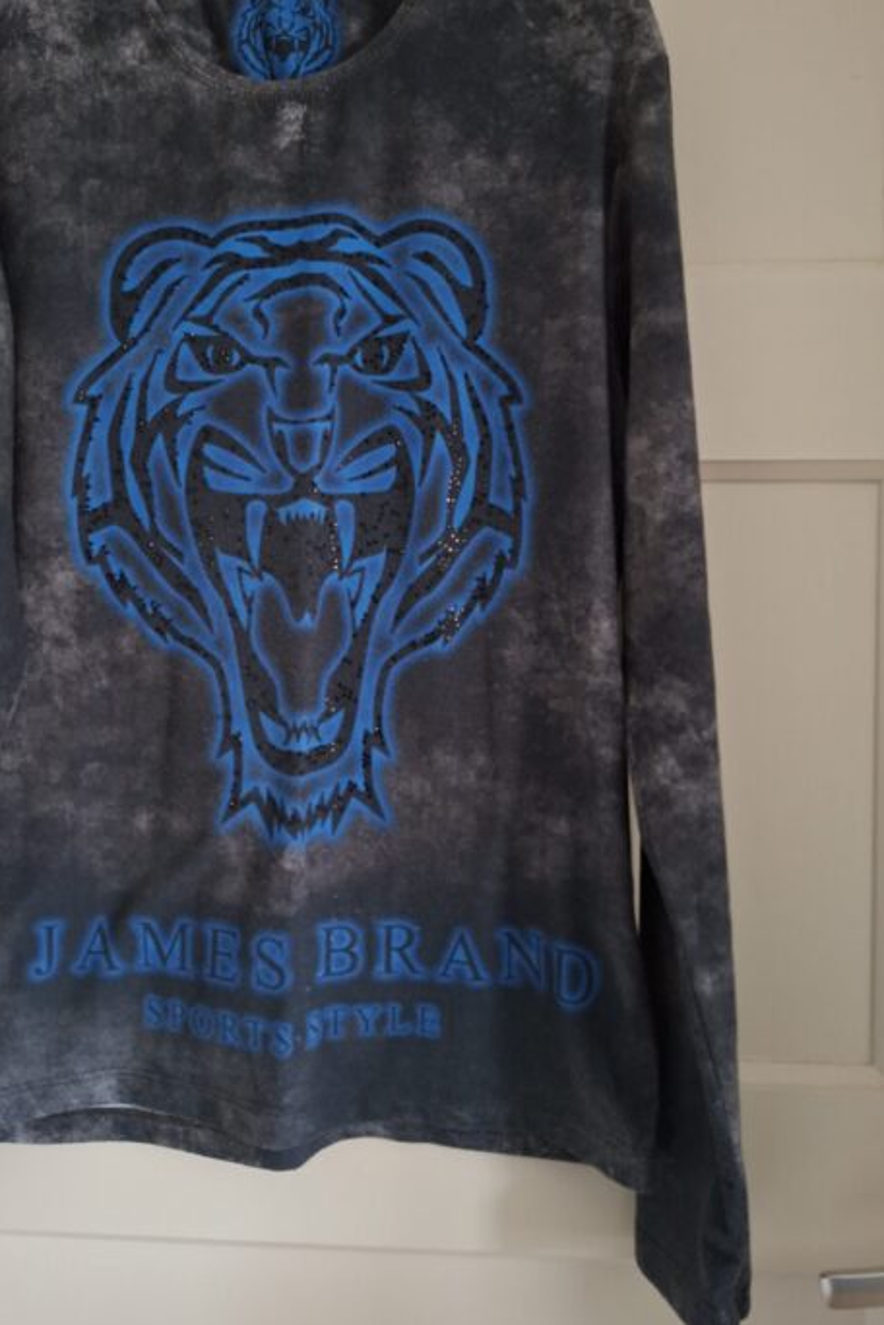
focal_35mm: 28
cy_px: 588
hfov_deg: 46.2
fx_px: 1030
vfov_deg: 65.3
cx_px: 361
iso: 800
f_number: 1.8
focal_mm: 5.54
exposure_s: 1/25
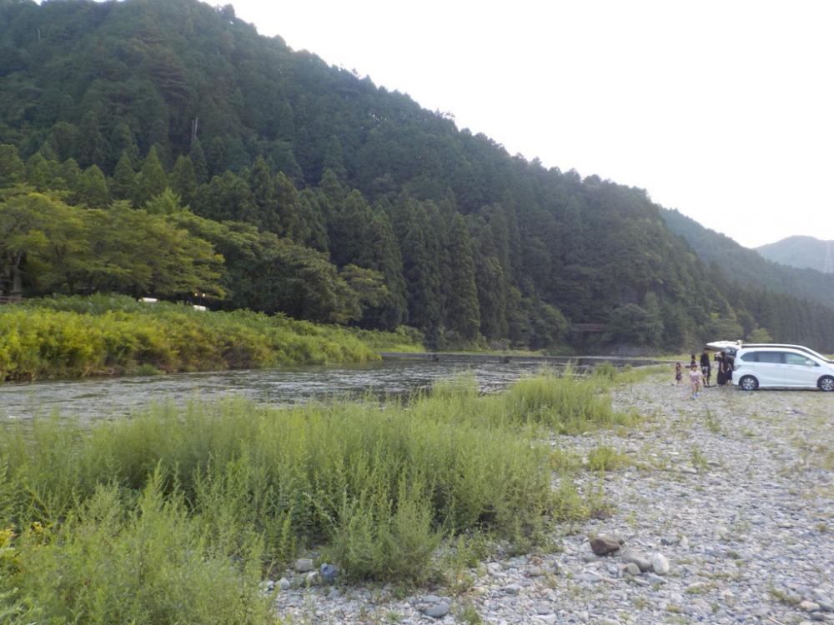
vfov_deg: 46.8
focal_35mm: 30
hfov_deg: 60.0
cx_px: 417
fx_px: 723
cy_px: 312
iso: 125
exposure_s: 1/60
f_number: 3.3
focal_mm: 4.1
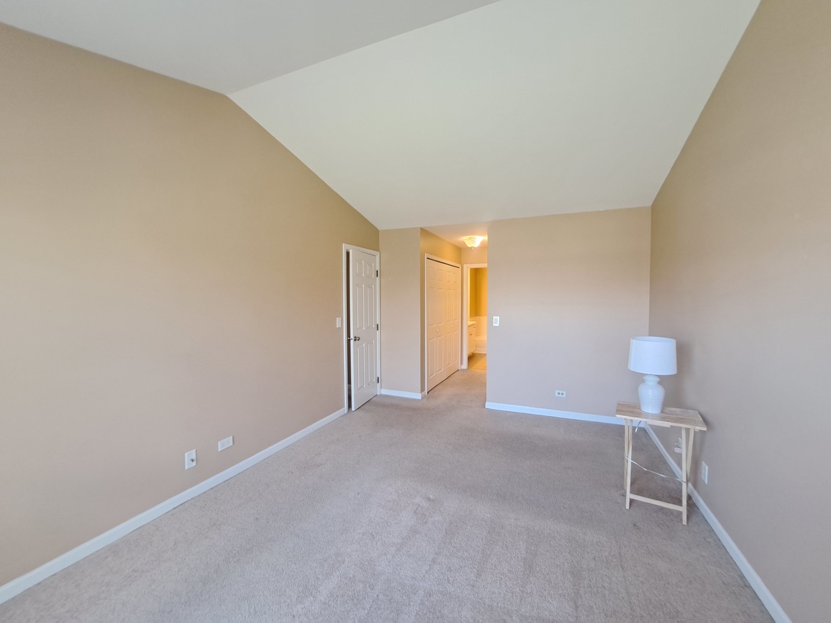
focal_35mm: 13
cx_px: 416
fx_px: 312
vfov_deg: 89.9
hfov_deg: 106.2
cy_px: 312
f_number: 2.2
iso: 200
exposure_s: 1/33
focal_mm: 1.74
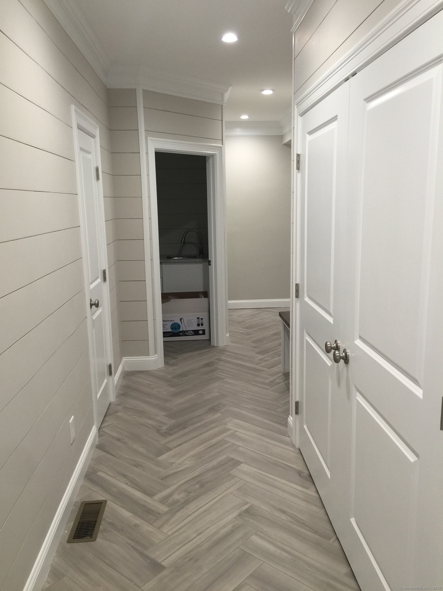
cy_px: 296
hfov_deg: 48.2
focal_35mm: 29
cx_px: 222
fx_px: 495
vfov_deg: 61.7
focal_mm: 4.15
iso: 40
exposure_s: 1/15
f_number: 2.2
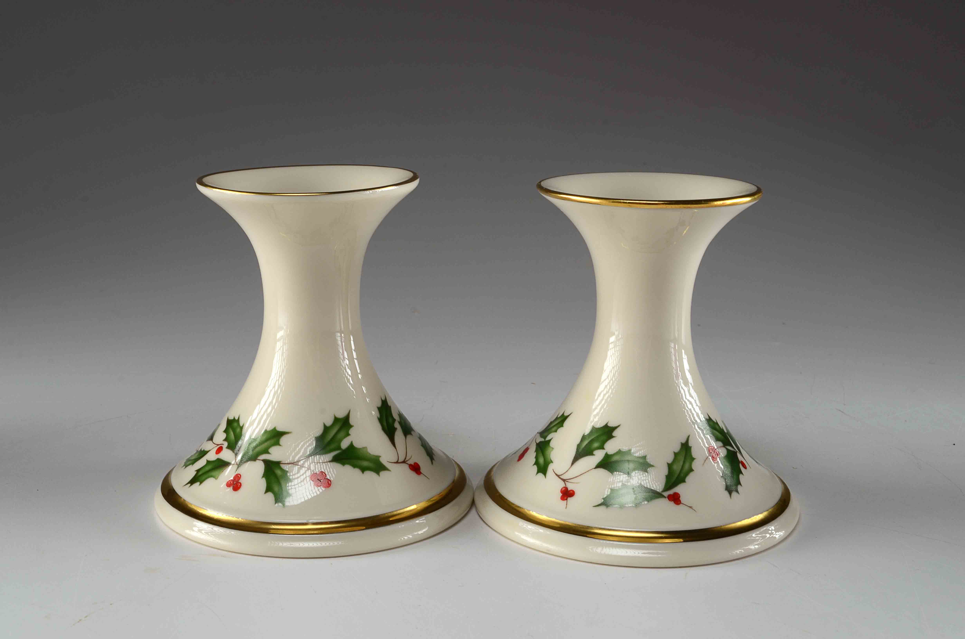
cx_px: 482
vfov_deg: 25.6
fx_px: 1404
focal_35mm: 52
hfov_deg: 37.9
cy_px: 320
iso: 100
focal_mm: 35
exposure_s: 1/80
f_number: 16
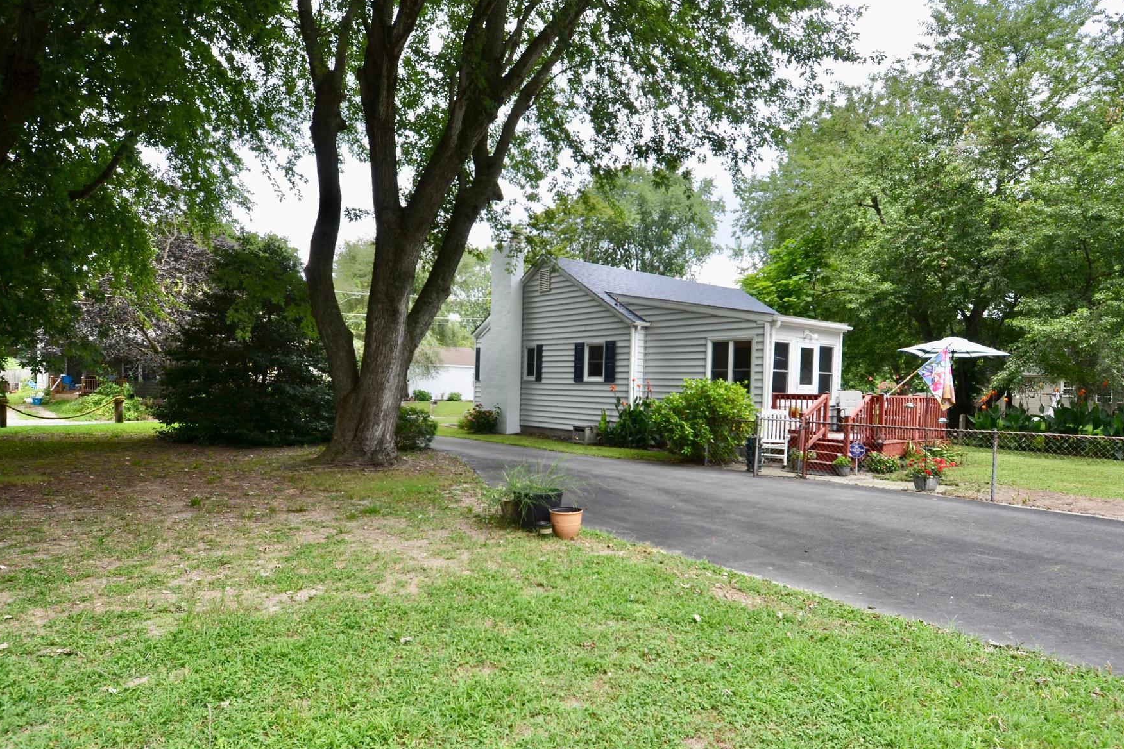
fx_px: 656
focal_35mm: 21
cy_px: 407
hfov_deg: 81.2
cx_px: 547
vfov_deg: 59.4
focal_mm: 12
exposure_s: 1/200
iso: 200
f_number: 7.1
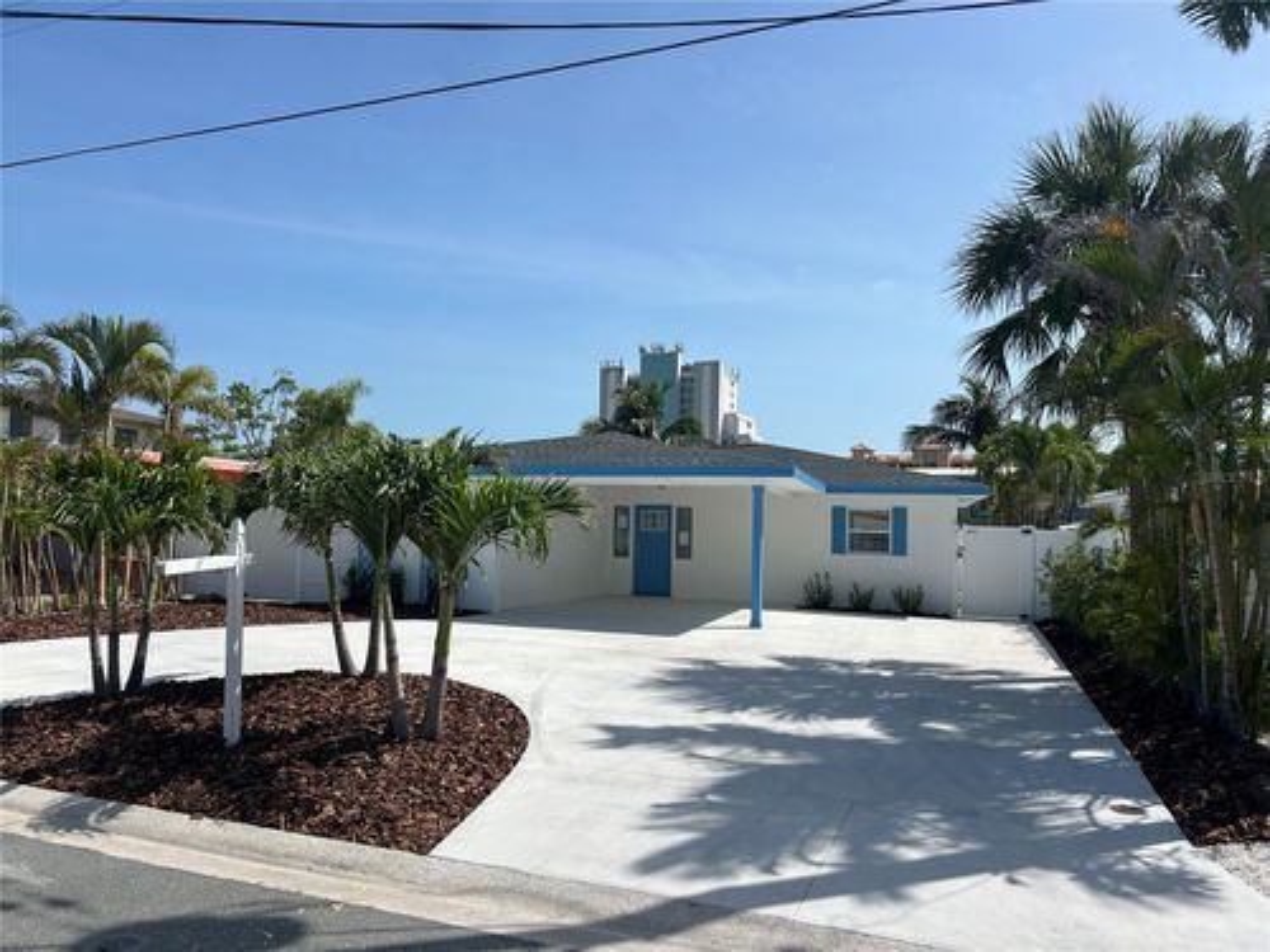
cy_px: 476
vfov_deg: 53.1
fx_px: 954
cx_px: 635
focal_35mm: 26
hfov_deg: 67.3
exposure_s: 1/6993
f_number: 1.5
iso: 50
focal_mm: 5.7
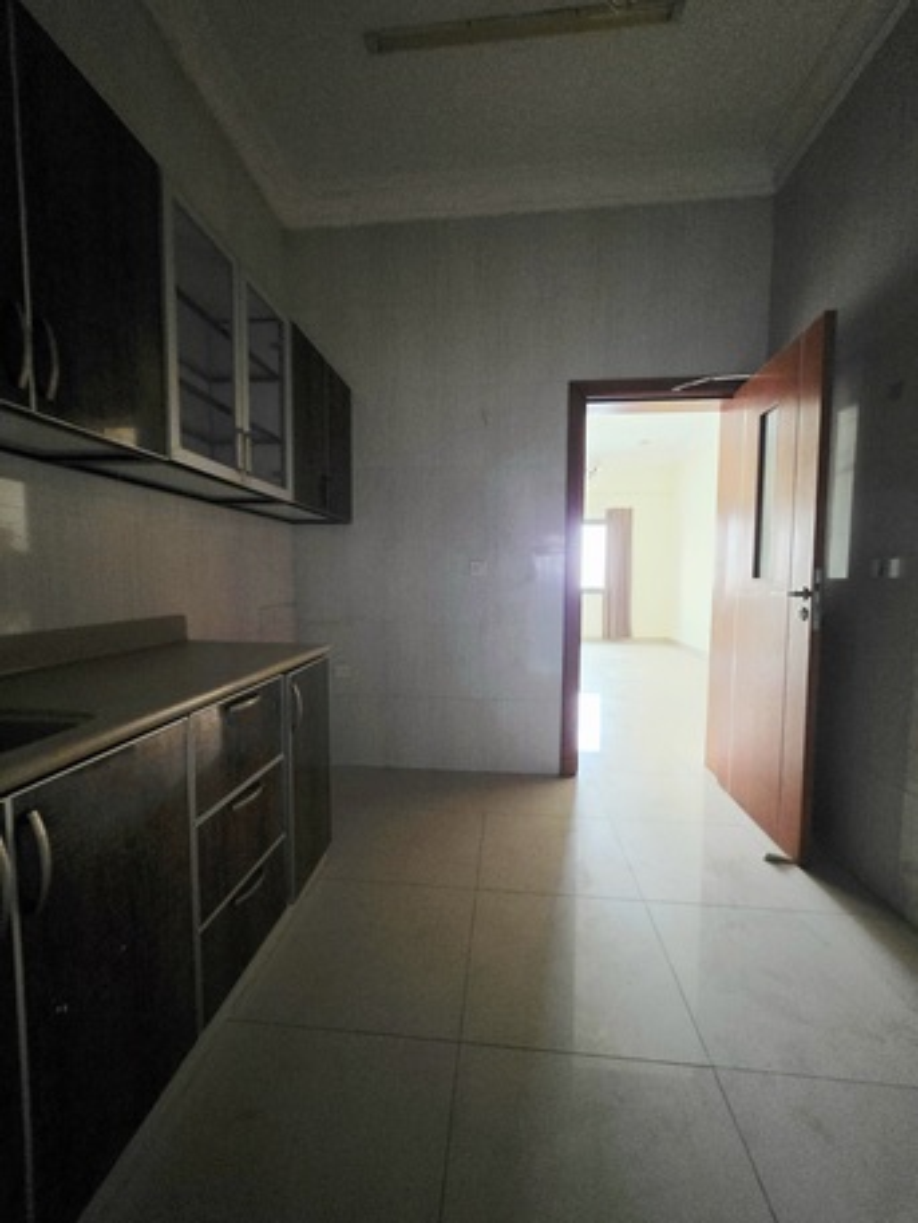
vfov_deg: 106.2
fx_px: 459
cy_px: 612
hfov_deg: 89.9
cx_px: 459
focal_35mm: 13
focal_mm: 2.2
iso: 1000
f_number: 1.9
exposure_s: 1/25.1
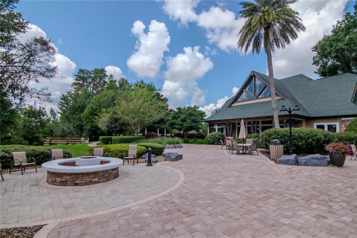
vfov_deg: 72.0
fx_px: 164
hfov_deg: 95.0
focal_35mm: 16
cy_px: 119
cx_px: 178
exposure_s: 1/2000
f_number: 7.1
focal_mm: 11
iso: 800
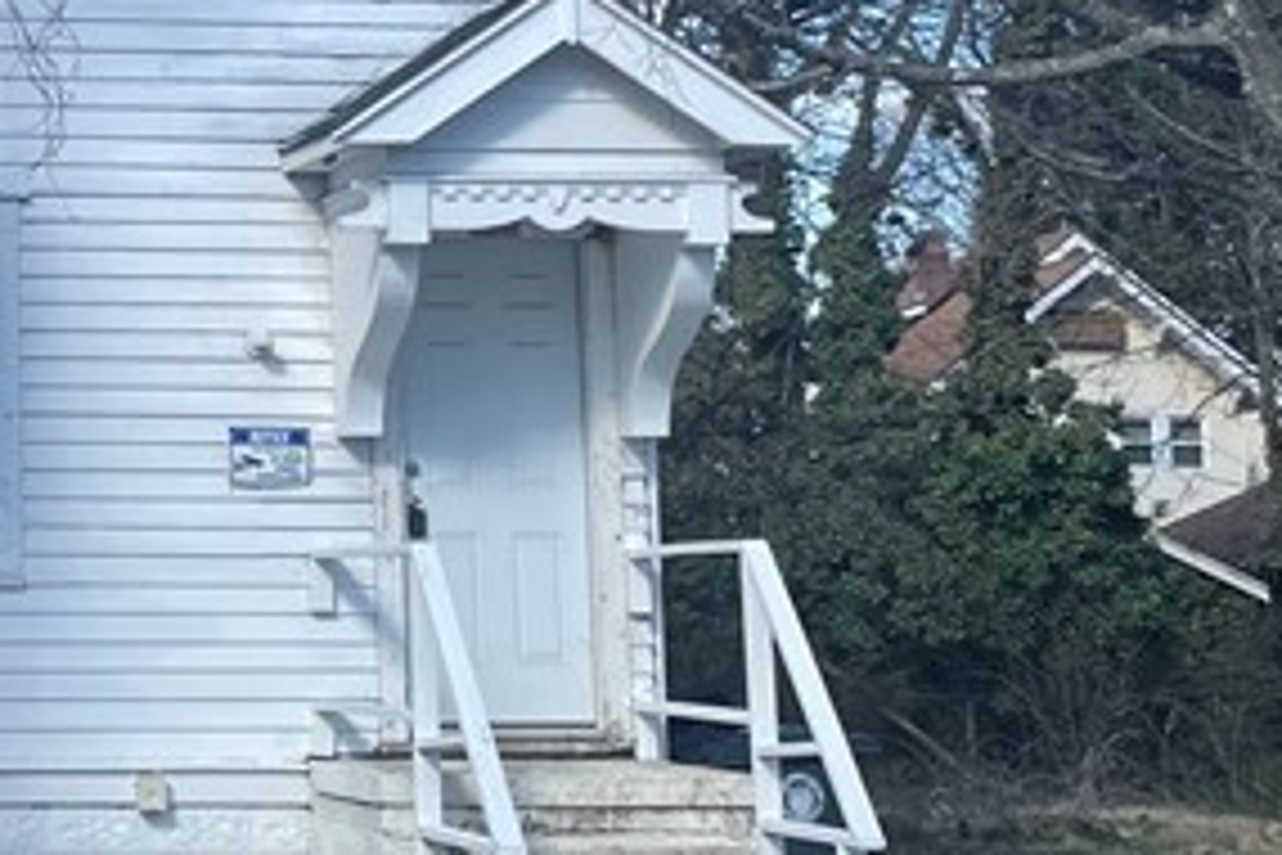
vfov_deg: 14.0
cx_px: -220
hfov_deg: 19.9
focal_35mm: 97
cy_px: 135
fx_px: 3454
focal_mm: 4.2
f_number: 1.6
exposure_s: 1/1770
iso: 32
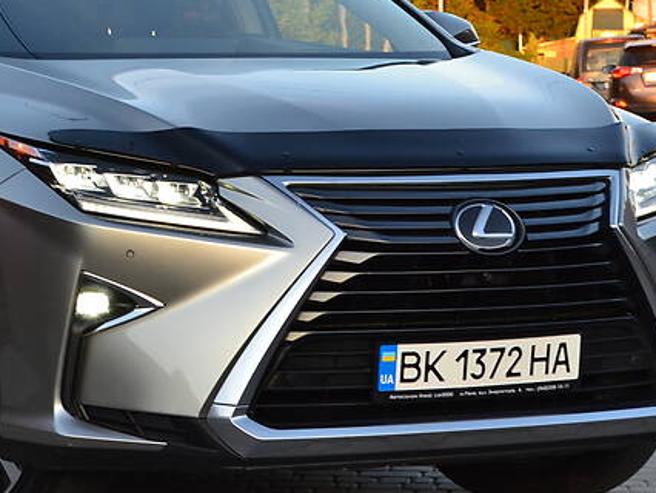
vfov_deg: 10.0
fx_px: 2823
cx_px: 171
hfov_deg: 13.2
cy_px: 192
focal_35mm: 149
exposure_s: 1/60
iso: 450
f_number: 8
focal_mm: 55
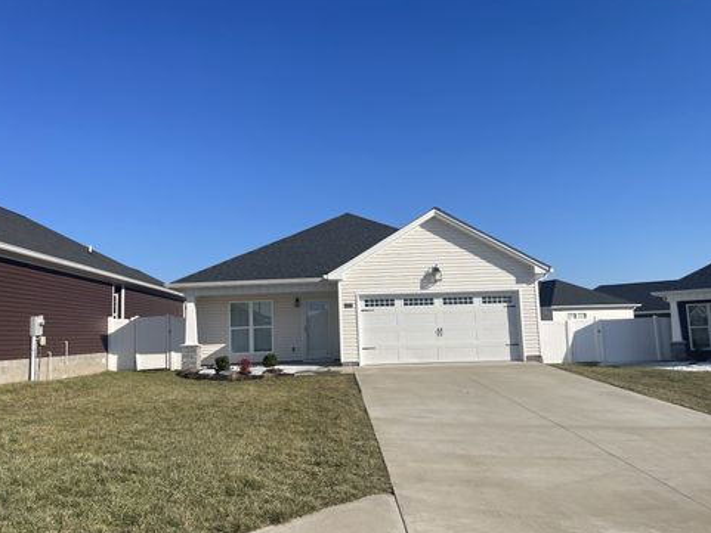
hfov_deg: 67.3
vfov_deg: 53.1
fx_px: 534
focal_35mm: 26
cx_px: 353
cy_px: 271
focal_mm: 5.1
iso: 32
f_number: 1.6
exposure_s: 1/5618
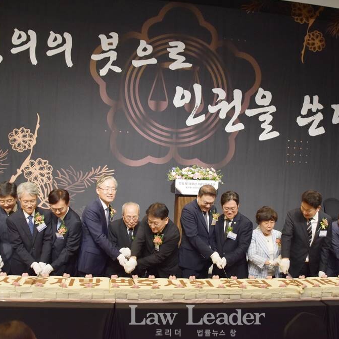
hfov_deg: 47.1
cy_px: 172
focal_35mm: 35
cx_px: 189
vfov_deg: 47.2
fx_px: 388
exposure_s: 1/125
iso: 1250
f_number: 4
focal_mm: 18
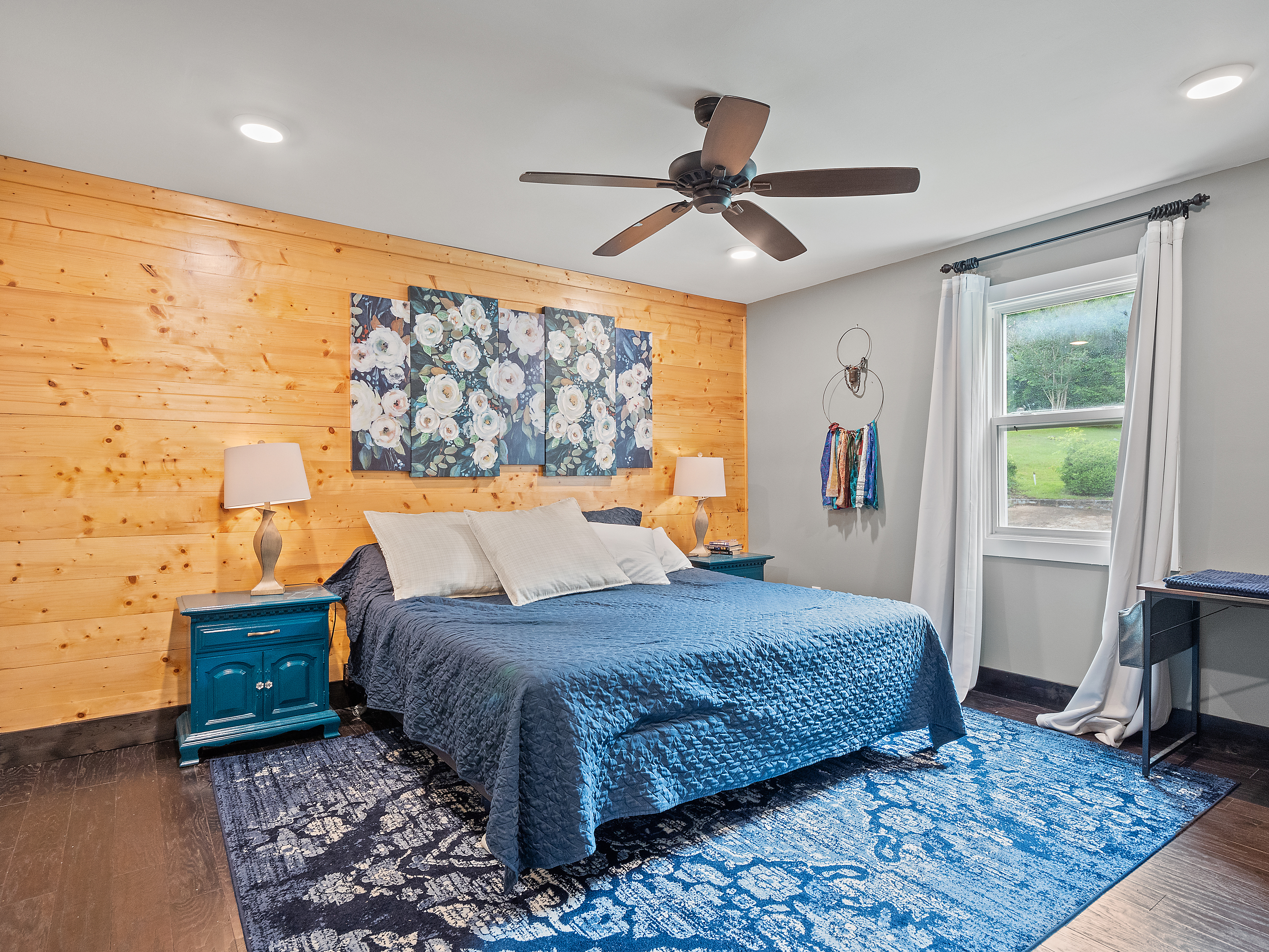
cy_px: 476
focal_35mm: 18
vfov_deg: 71.6
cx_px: 634
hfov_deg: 87.8
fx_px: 660
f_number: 5.6
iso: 400
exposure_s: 1/4
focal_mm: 9
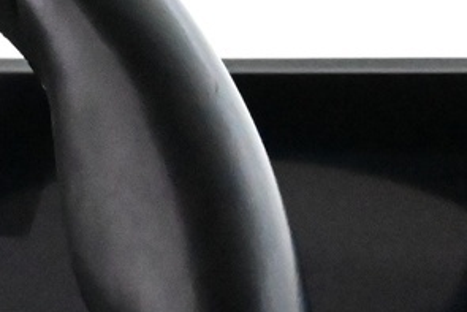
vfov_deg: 4.0
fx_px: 4383
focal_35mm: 338
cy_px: 573
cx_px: -554
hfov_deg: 5.9
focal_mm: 41
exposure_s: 1/60
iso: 11400
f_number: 5.6
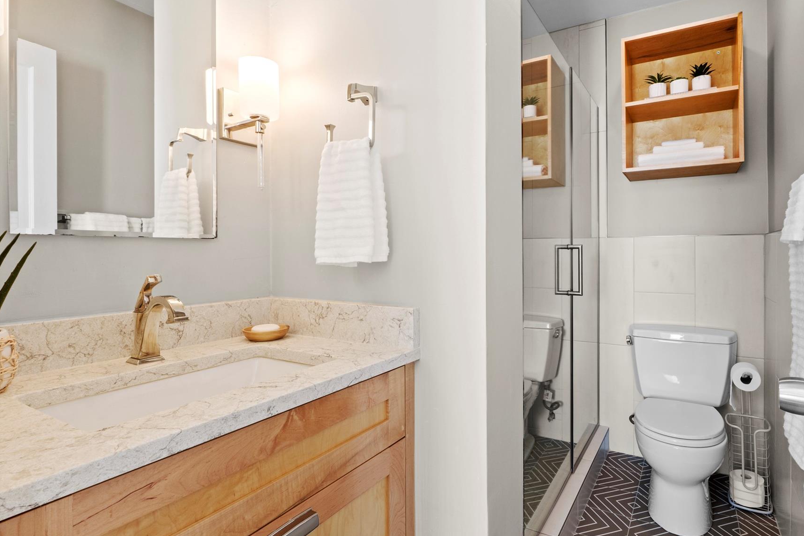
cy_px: 273
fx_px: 402
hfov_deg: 88.9
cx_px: 481
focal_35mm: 18
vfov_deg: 67.4
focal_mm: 10
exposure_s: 2.5
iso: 250
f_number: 11
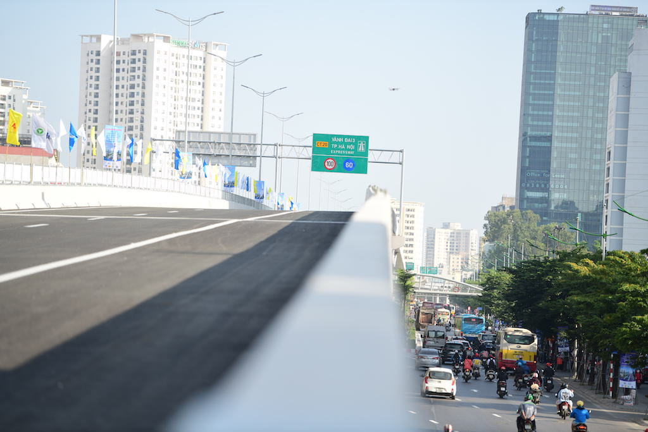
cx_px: 324
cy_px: 216
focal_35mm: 160
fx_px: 2880
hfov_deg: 12.8
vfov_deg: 8.6
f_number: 3.2
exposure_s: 1/800
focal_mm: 160
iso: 125
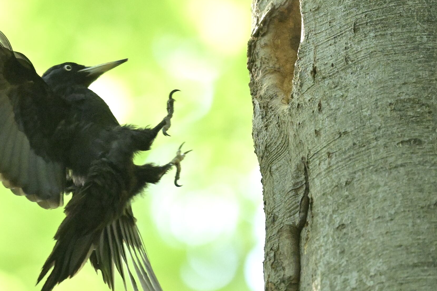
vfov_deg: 1.9
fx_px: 8799
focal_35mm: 725
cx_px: 147
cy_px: 146
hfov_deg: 2.8
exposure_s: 1/1600
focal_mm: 500
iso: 20000
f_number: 4
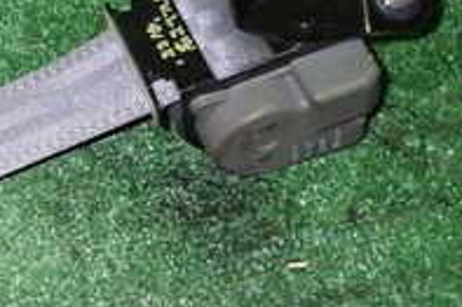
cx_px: -235
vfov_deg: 14.4
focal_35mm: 95
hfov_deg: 18.9
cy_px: 110
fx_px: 1218
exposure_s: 1/30
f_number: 6.3
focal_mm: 5.4
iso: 800
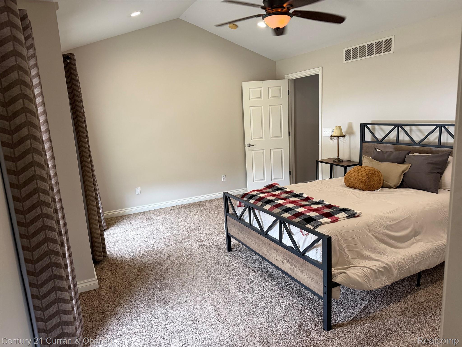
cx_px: 231
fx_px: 320
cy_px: 174
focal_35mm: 24
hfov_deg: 71.6
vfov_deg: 56.8
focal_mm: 6.76
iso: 320
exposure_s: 1/60
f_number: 1.78
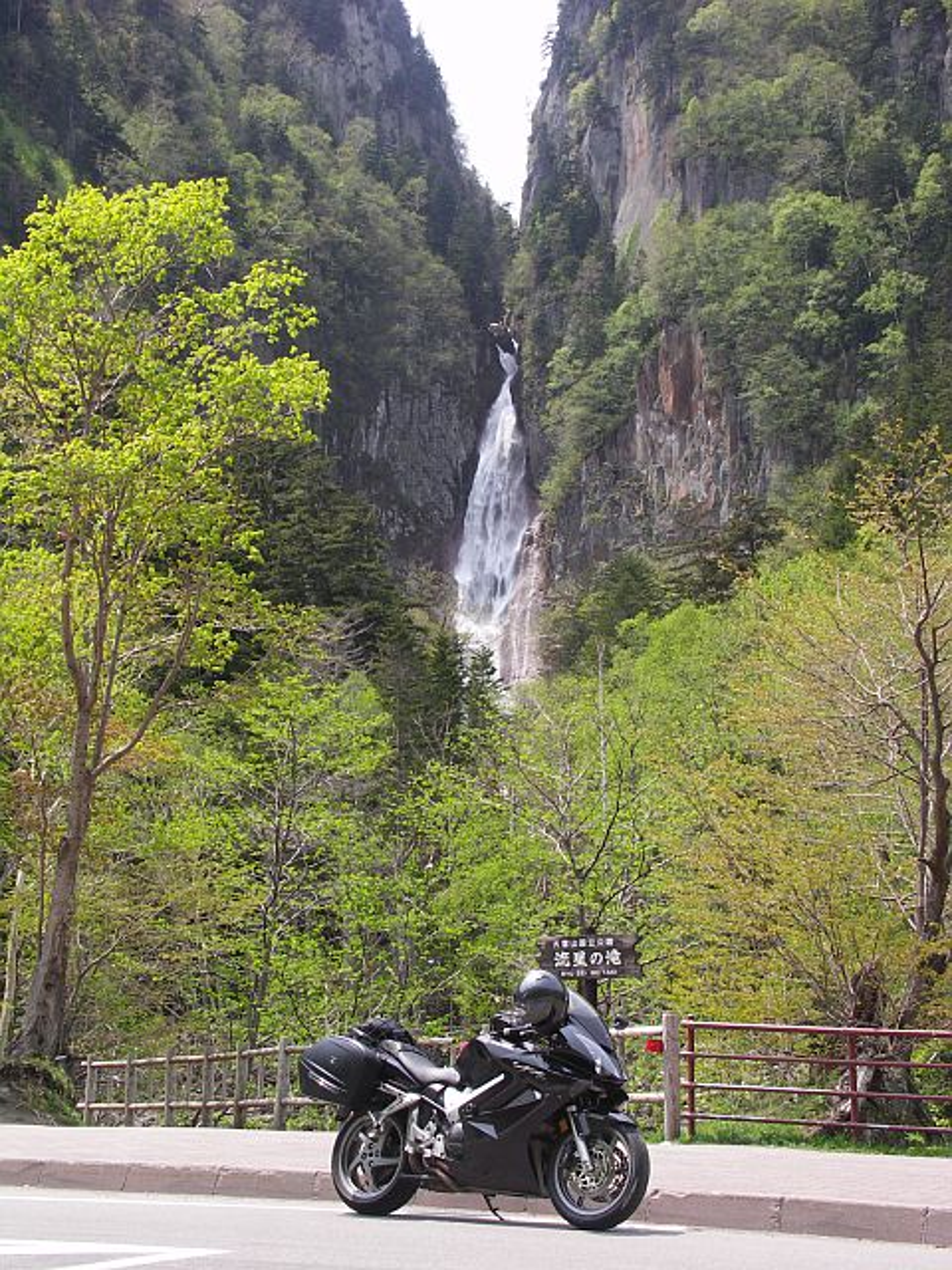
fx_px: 1907
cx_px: 476
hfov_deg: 28.0
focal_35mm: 52
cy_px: 635
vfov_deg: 36.8
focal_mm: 13.5
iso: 100
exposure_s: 1/50
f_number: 11
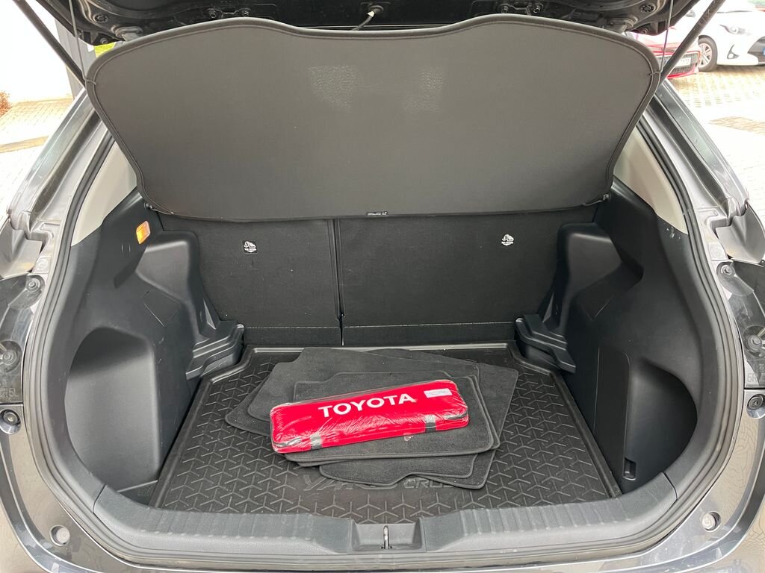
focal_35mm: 26
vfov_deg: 53.1
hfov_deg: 67.3
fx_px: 575
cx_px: 382
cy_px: 286
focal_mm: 5.1
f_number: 1.6
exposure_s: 1/60
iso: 200
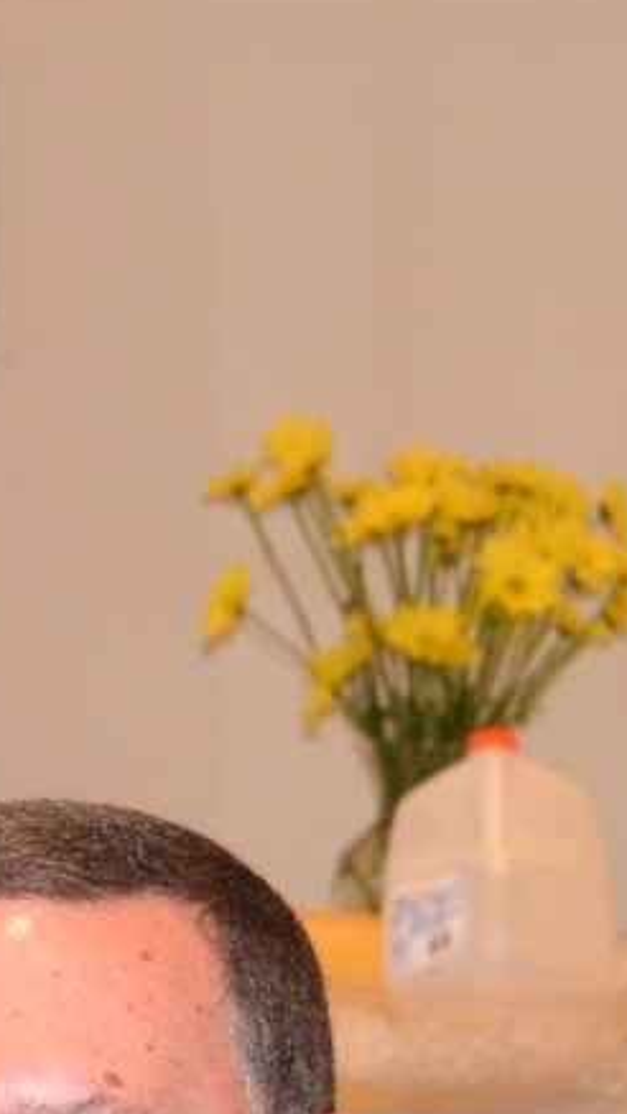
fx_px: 6569
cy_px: 1222
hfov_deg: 5.3
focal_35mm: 222
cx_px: -994
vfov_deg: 9.6
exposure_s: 1/60
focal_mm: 31
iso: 640
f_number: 4
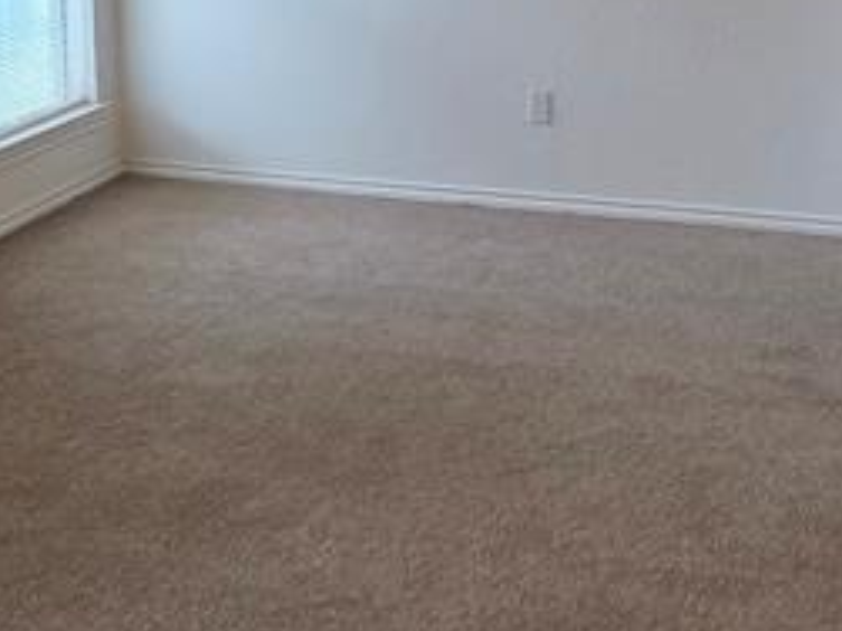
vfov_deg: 25.8
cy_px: -34
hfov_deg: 35.7
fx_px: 1289
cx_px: 577
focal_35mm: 53
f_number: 1.9
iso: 200
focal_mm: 2.2
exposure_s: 1/60
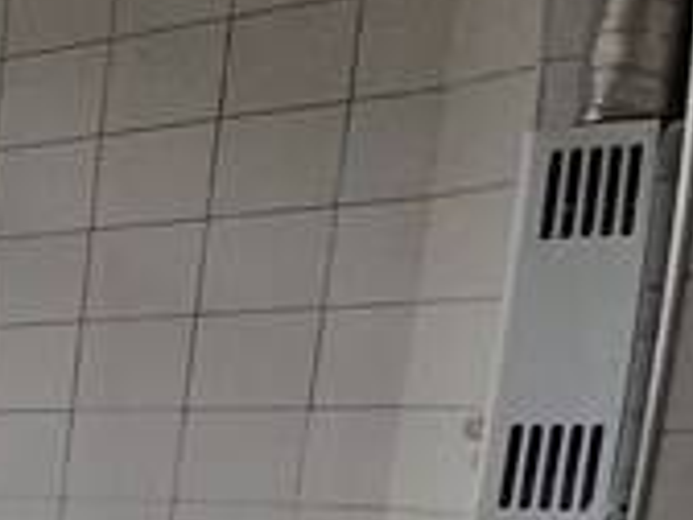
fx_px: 1241
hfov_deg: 15.9
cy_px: 644
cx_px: -916
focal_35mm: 62
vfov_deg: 21.7
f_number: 2.2
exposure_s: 1/401
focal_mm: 1.42
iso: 40
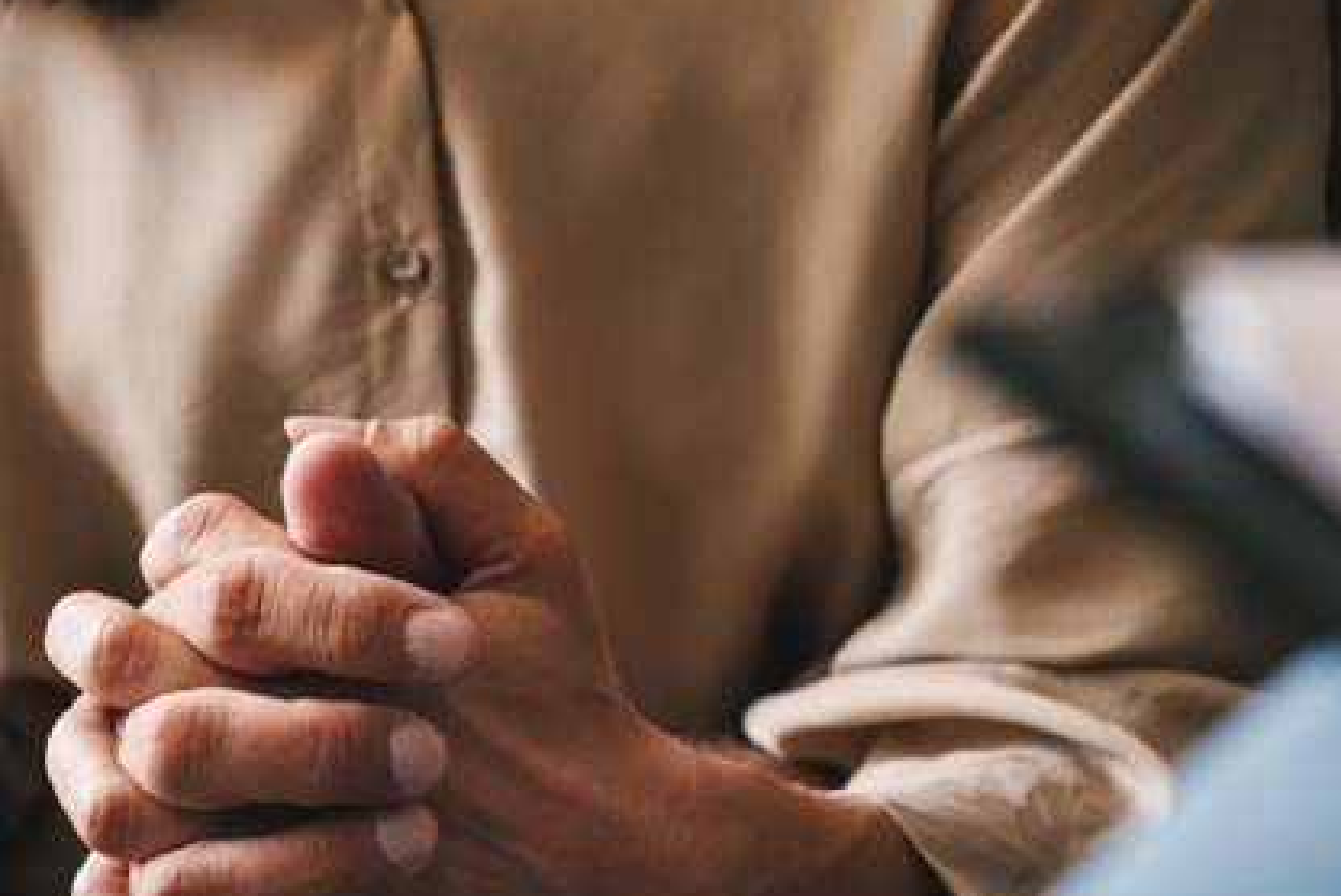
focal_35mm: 190
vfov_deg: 7.2
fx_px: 7082
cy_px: 893
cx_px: 566
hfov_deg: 10.8
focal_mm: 66
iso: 800
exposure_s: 1/160
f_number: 4.5
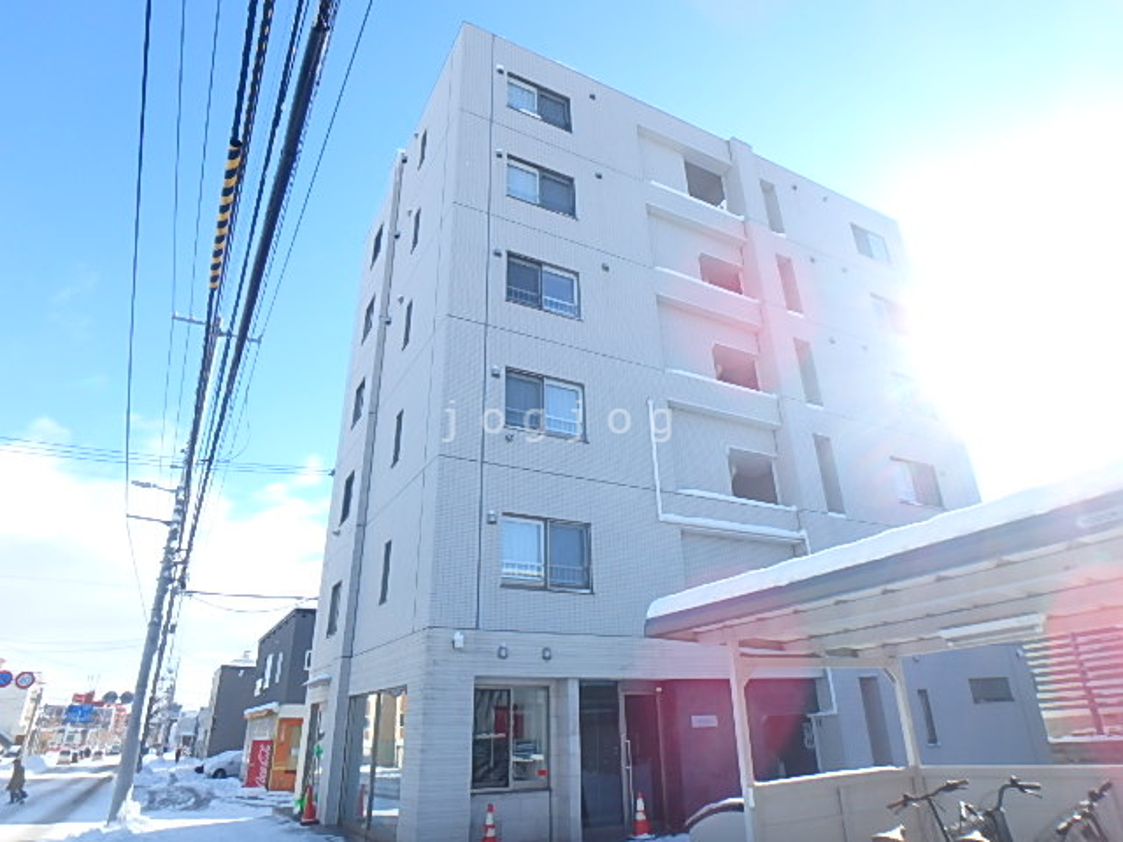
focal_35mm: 21
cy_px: 421
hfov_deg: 79.0
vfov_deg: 63.4
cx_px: 562
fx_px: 681
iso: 125
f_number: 3.5
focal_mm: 3.7
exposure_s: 1/640
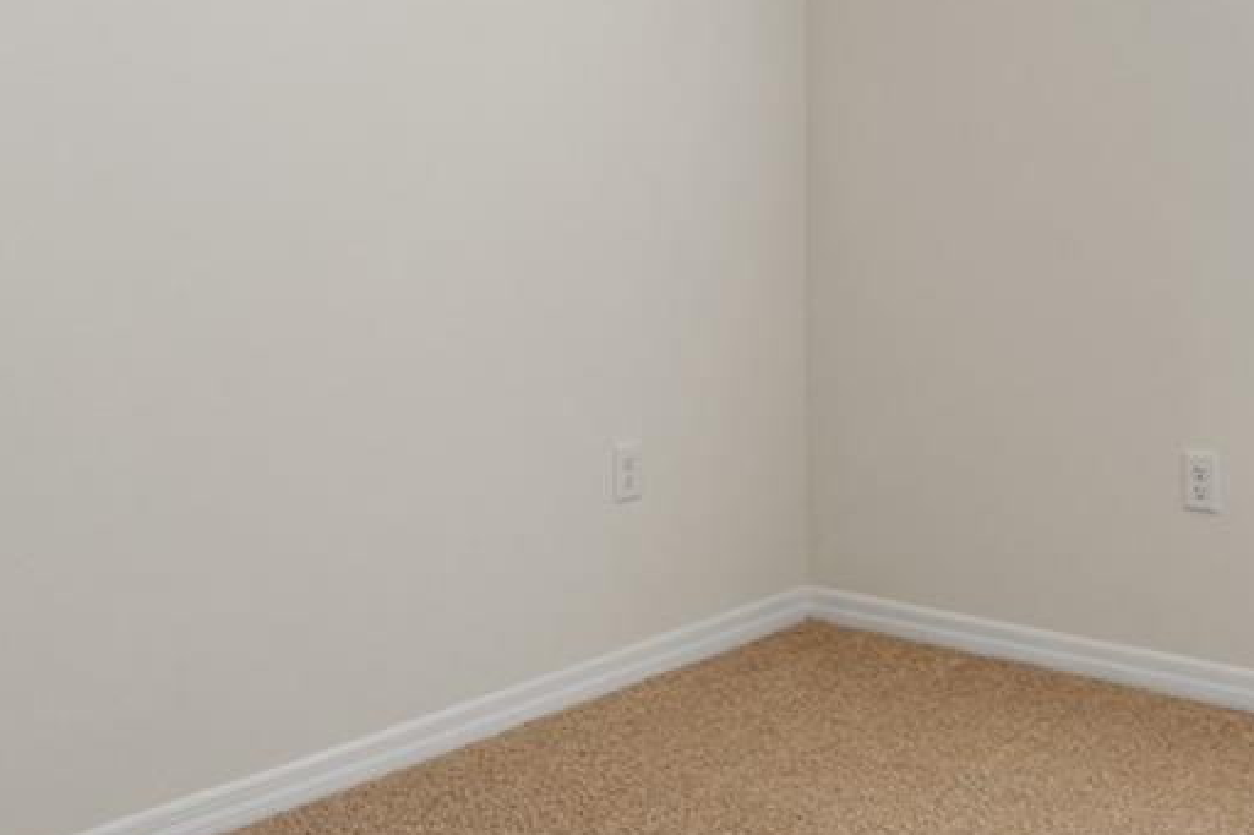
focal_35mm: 50
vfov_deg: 26.2
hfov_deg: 39.1
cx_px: 838
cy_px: 95
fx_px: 1741
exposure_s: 1/80
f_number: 7.1
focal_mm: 16
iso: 320
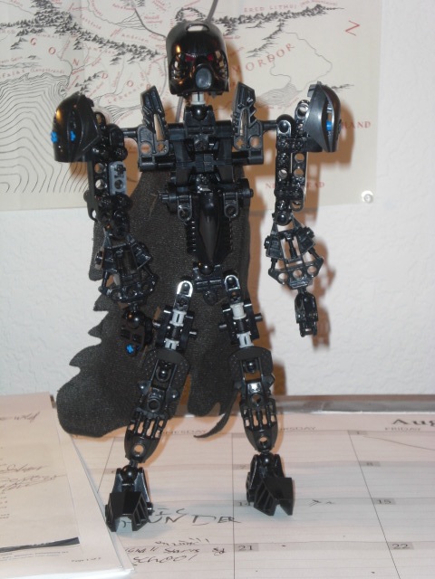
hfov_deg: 19.6
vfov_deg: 26.0
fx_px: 1257
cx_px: 218
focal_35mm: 75
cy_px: 290
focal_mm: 12.47
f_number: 4.5
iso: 100
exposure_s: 1/60
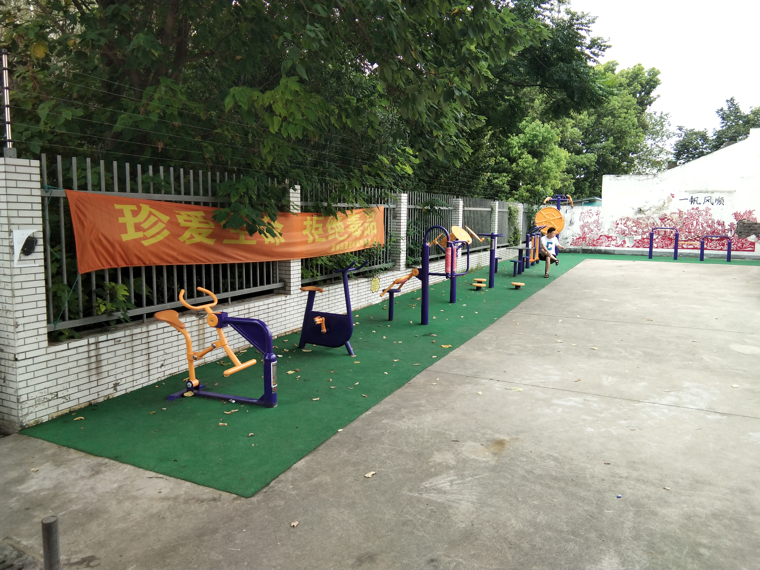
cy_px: 285
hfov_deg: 58.4
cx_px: 380
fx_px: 681
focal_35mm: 31
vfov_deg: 45.4
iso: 50
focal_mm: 3.69
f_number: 2.2
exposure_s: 1/221
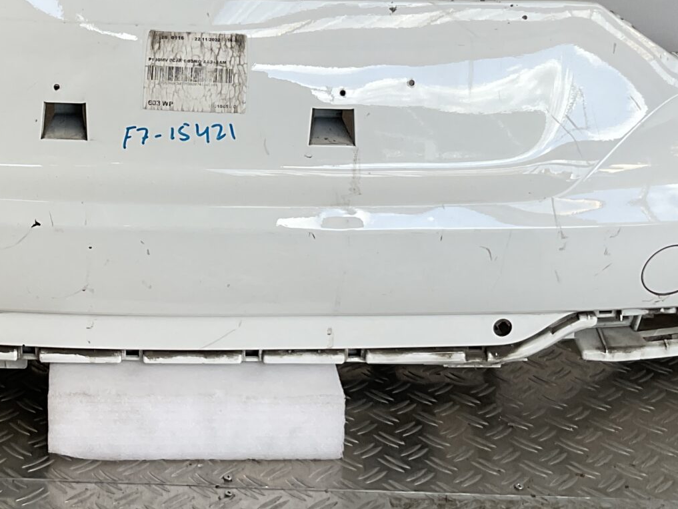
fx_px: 1430
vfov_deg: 19.6
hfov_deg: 26.5
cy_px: 9
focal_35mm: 73
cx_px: 214
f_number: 1.8
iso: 16
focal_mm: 3
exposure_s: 1/161
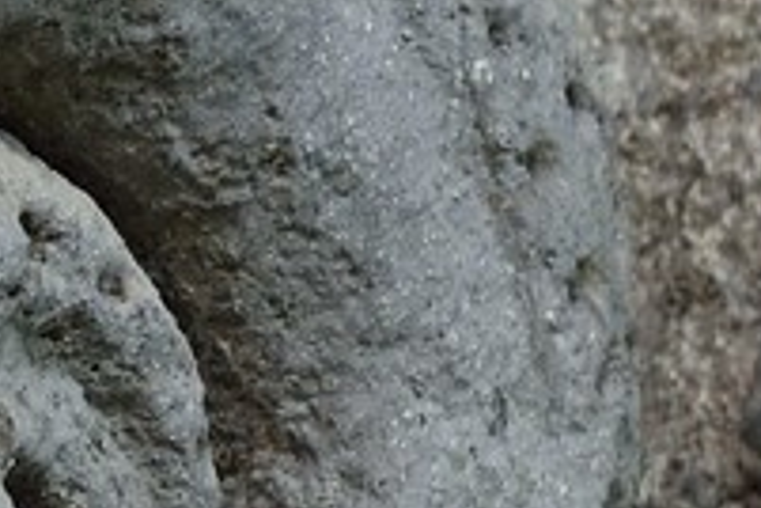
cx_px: -1666
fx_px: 28556
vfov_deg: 1.0
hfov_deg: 1.5
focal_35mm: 1351
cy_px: 102
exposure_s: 1/30
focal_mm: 170
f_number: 6.3
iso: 1600
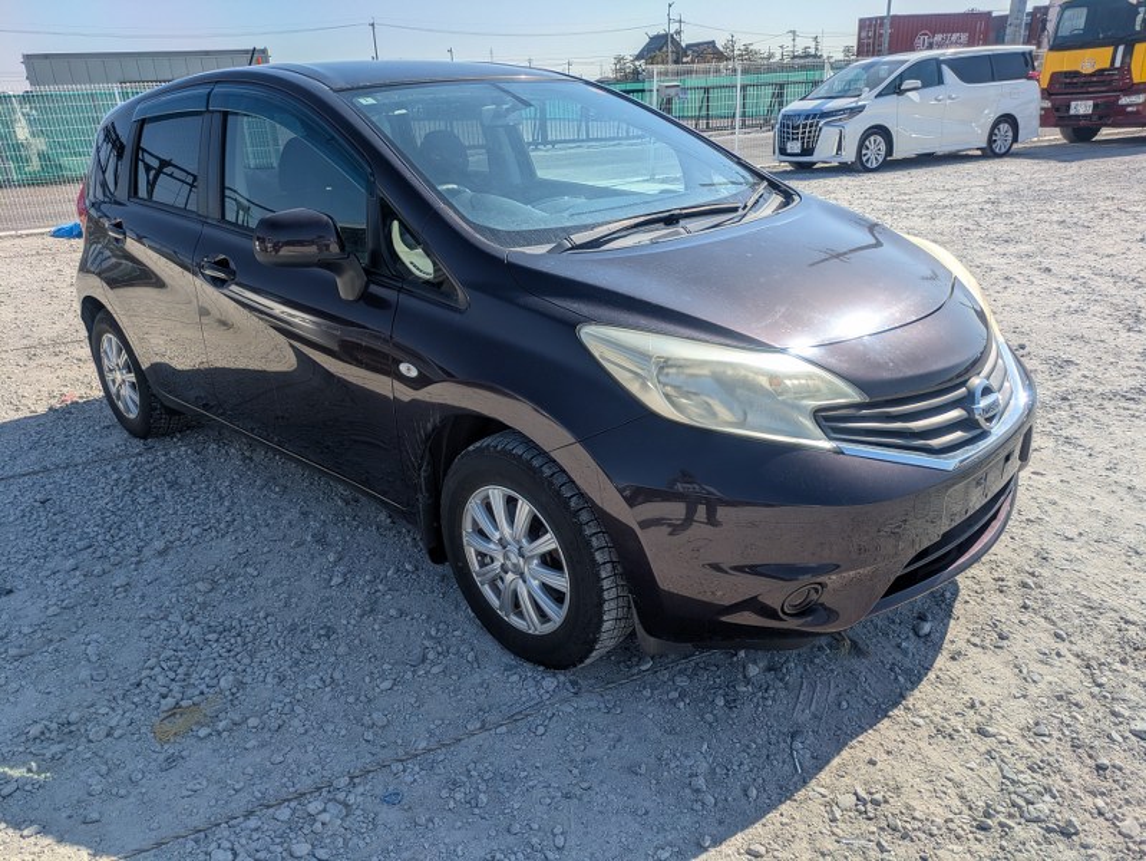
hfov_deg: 69.4
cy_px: 430
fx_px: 828
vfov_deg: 54.9
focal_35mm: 25
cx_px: 573
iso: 56
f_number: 1.89
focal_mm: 5.43
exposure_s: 1/3745
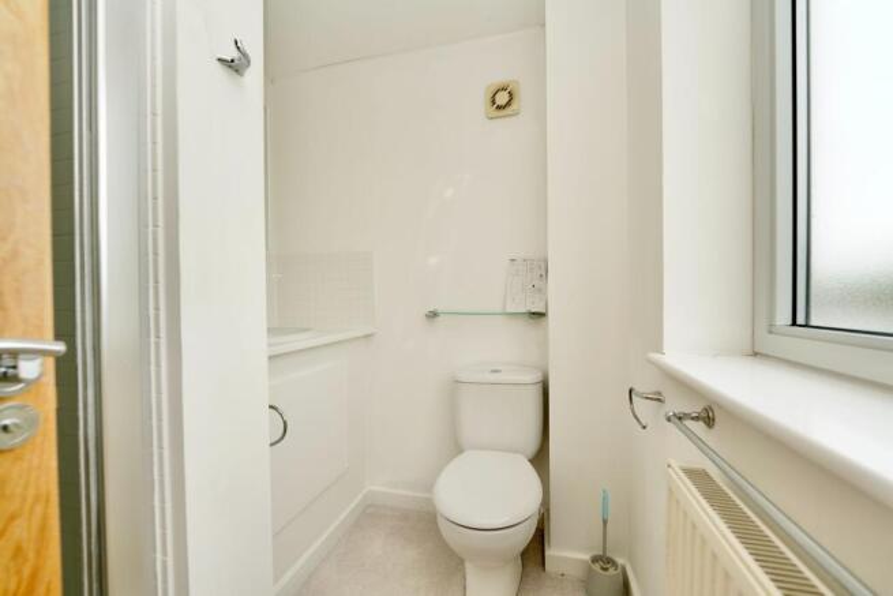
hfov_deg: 104.2
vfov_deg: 81.2
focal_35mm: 14
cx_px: 446
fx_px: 347
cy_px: 298
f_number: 4
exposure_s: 1/160
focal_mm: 14
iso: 125
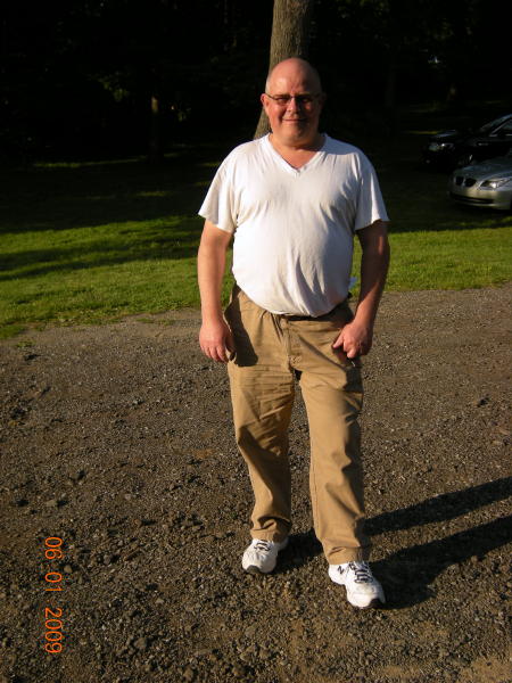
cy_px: 342
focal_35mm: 45
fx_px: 887
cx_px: 256
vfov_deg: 42.1
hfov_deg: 32.2
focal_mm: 7.5
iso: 64
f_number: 3.5
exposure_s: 1/418
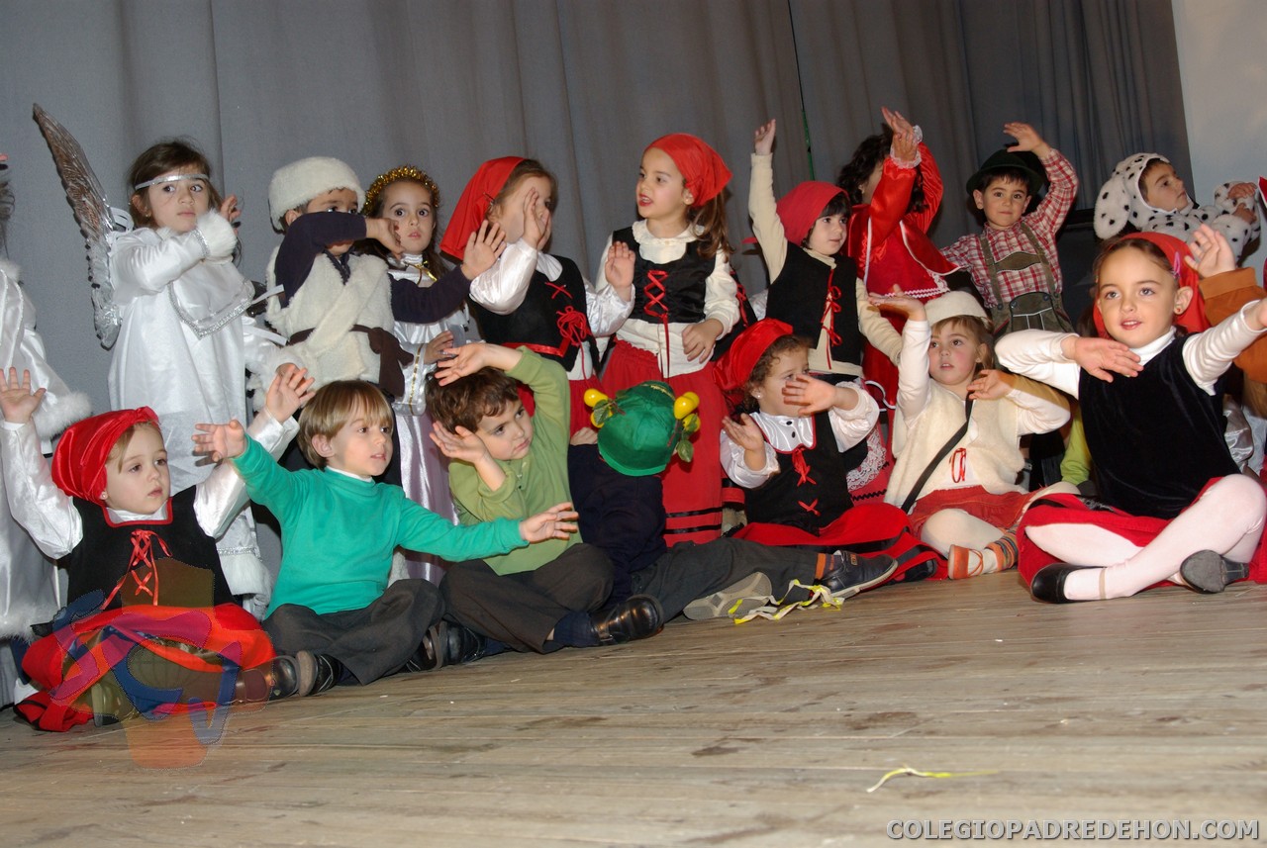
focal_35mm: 44
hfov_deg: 44.9
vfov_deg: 30.9
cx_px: 634
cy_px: 424
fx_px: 1533
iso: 400
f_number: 5.6
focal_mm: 29
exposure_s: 1/45
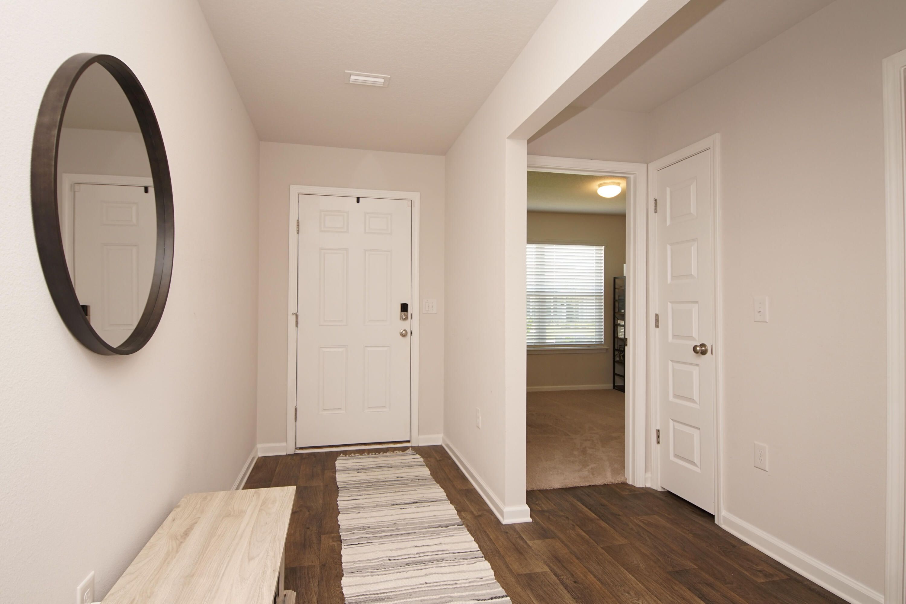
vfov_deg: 67.4
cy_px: 302
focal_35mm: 18
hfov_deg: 90.0
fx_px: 453
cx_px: 453
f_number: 4.5
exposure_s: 1/60
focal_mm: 12
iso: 200
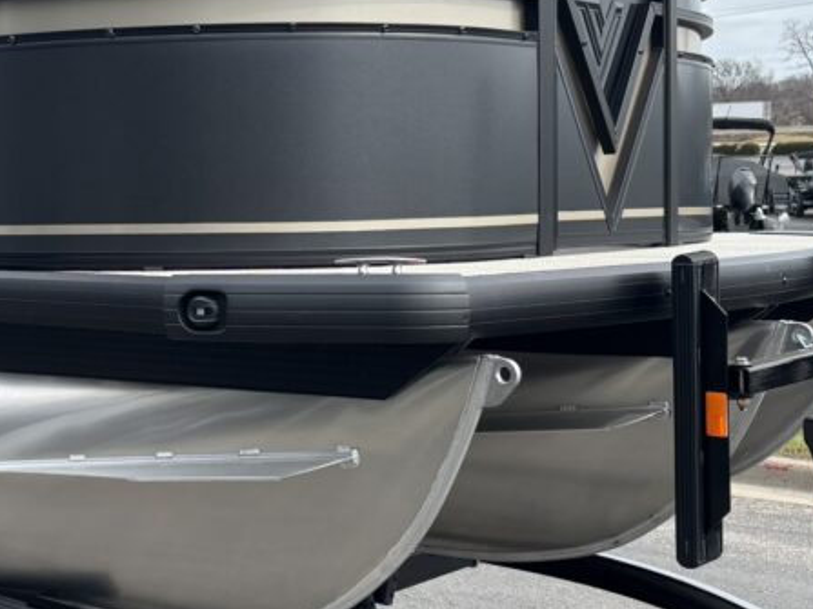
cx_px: 119
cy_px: 265
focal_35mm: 62
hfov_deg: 30.2
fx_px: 1456
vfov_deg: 23.6
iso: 50
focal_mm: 5.96
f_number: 1.6
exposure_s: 1/2151
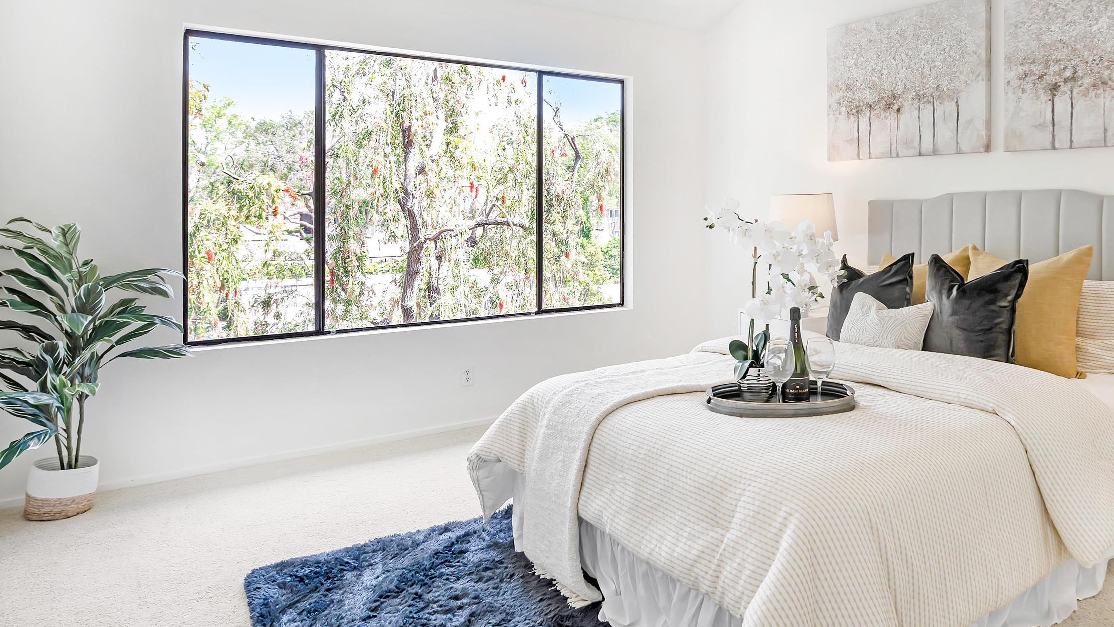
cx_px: 707
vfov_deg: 43.7
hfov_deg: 70.6
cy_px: 206
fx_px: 768
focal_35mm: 26
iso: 160
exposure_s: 1/15
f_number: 9
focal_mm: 18
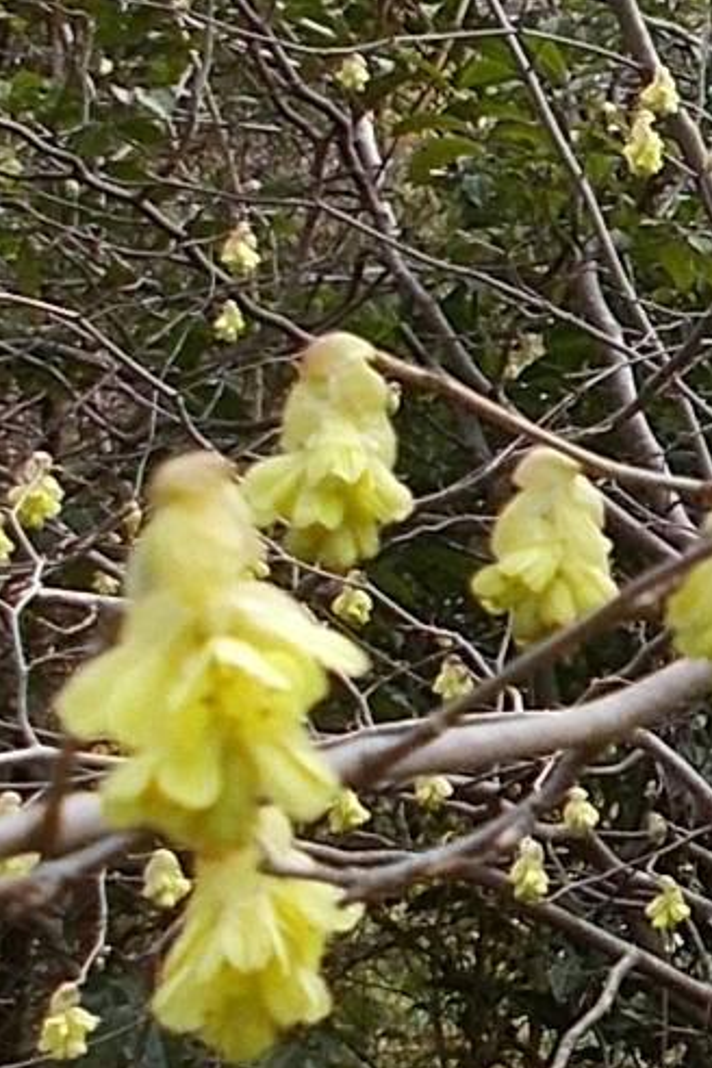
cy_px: 304
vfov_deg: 16.3
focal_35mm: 125
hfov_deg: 9.9
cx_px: 1593
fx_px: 3708
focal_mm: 4.6
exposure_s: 1/320
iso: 80
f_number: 3.2
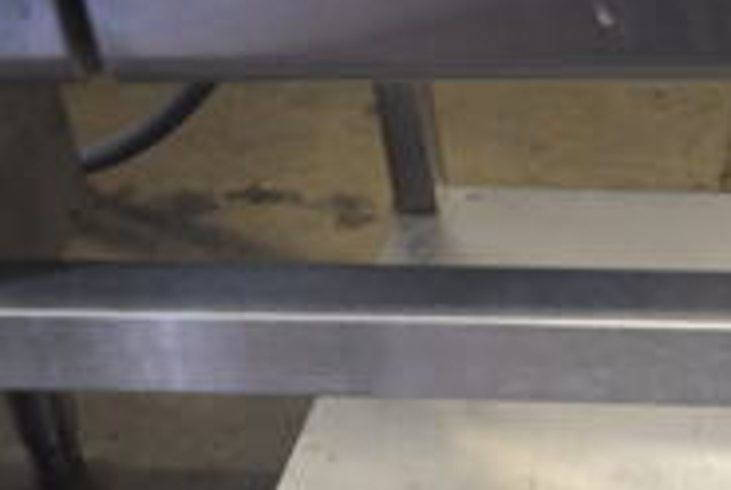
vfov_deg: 13.4
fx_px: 2013
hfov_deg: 19.4
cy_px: 636
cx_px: 881
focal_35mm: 99
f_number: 4
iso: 900
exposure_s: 1/60
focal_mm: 20
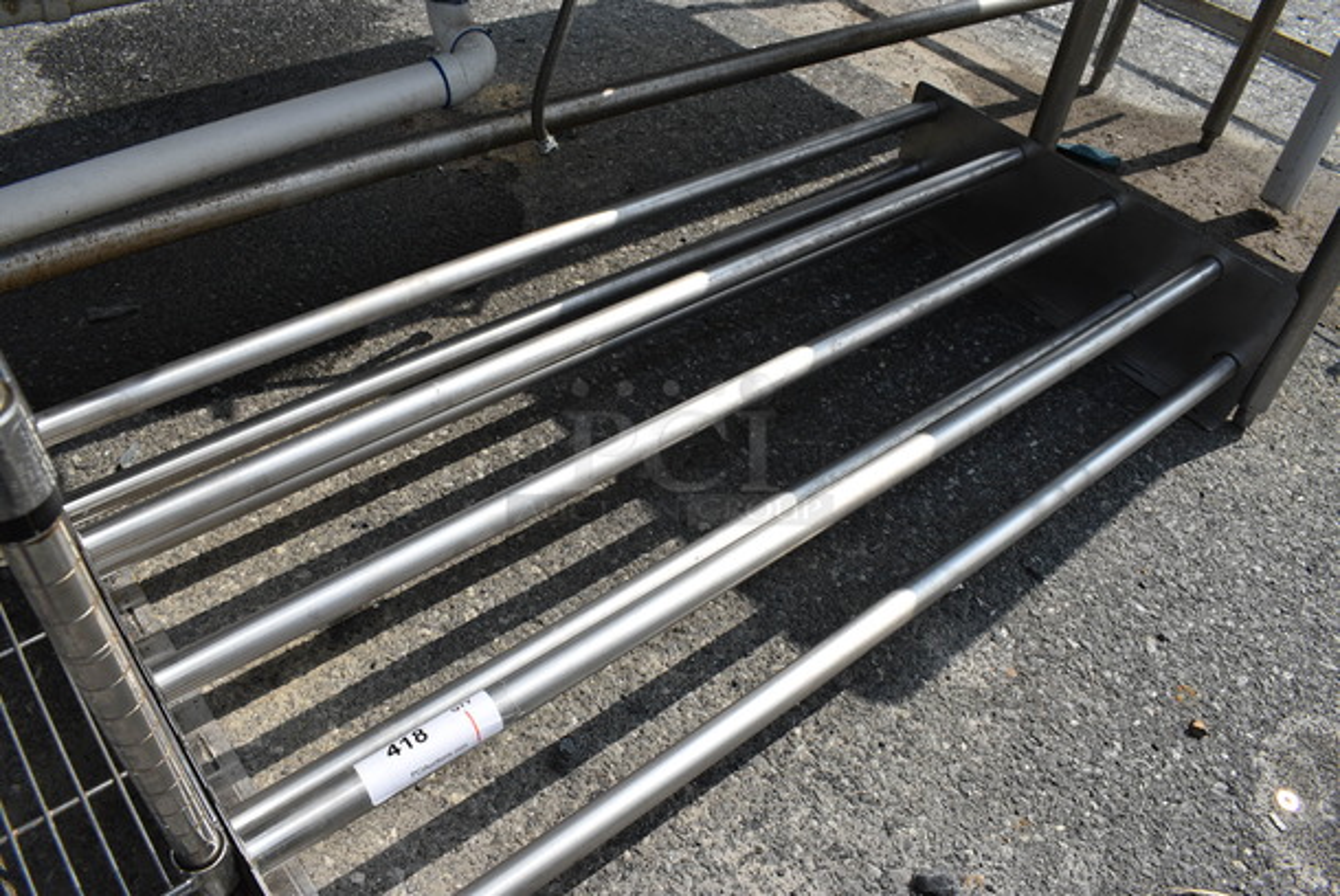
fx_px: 1006
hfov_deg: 67.3
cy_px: 448
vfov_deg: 48.0
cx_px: 670
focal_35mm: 27
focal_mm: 18
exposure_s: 1/800
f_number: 9
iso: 200
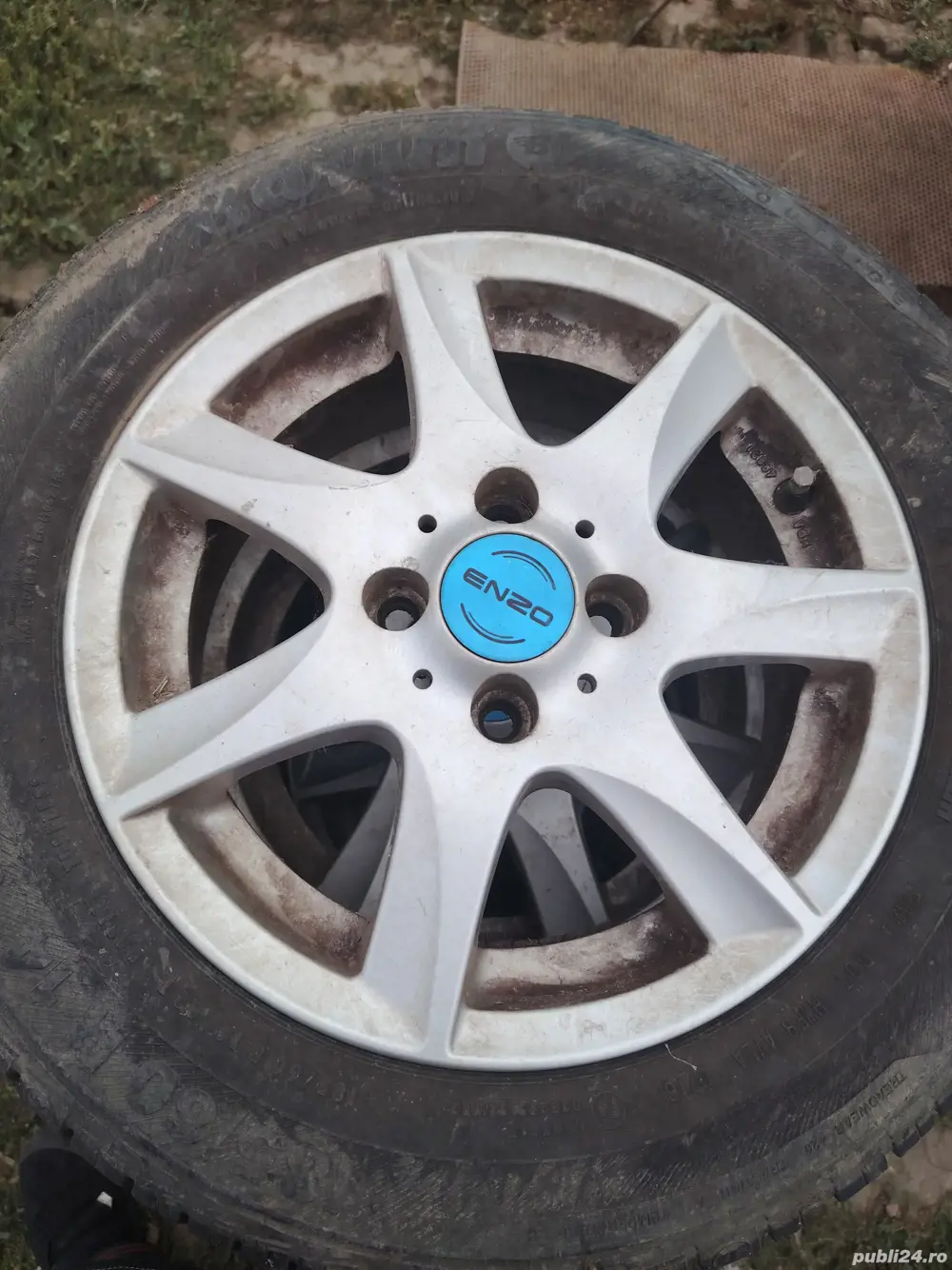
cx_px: 476
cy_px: 635
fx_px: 880
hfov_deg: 56.8
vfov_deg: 71.6
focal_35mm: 24
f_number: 1.75
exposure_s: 1/455
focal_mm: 5.25
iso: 100
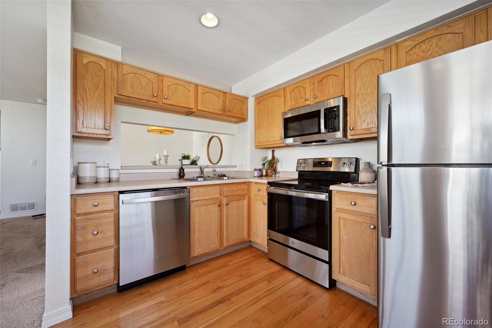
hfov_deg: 104.3
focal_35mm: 14
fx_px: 191
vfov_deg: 81.2
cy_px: 164
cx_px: 246
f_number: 11
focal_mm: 14
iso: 400
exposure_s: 1/15
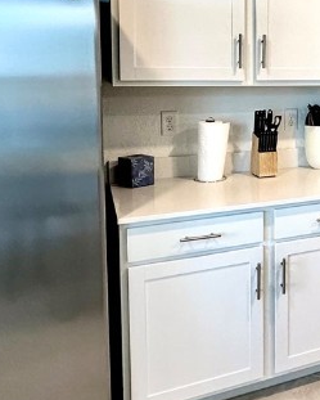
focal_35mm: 45
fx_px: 532
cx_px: 379
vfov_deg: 40.1
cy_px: 105
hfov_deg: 29.1
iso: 200
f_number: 2.2
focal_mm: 2.22
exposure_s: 1/120
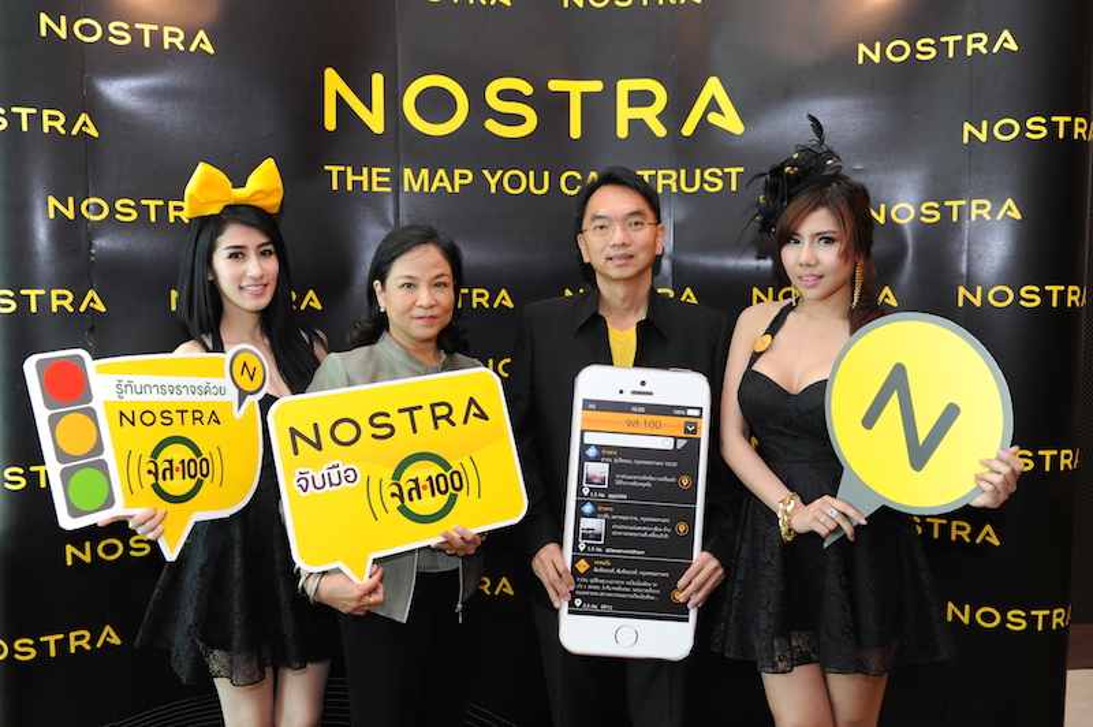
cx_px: 546
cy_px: 364
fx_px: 940
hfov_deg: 60.3
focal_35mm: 31
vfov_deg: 42.3
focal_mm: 31
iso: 1250
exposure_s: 1/80
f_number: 4.5
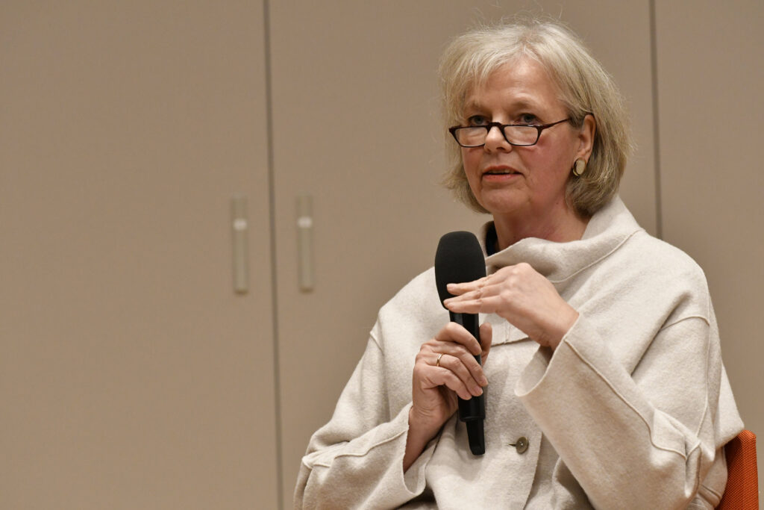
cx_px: 382
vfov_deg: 5.0
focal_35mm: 278
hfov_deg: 7.4
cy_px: 255
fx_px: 5890
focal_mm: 185
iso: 3200
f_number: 4
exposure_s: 1/320
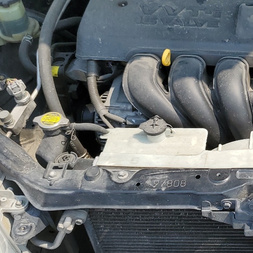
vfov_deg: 25.7
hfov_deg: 23.6
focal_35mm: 67
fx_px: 554
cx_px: 300
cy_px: 120
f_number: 1.5
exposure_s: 1/2000
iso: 50
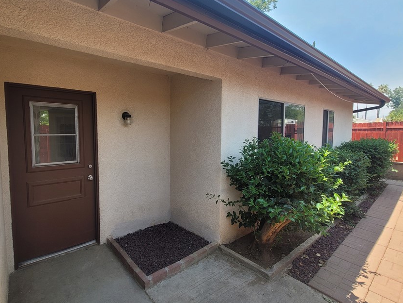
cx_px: 165
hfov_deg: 93.5
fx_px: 186
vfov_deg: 78.1
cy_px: 145
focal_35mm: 16
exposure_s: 1/624
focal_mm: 2.2
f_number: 2.2
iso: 64
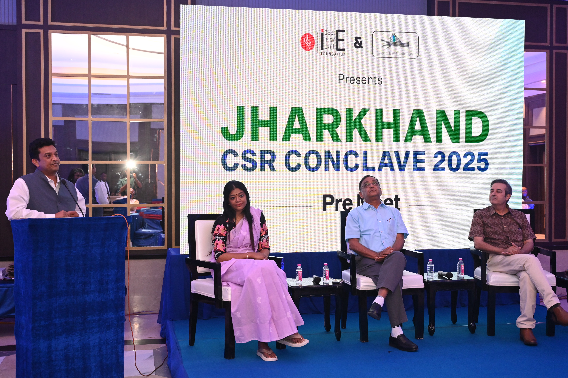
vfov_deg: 31.1
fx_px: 678
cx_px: 284
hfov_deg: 45.5
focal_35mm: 43
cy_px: 189
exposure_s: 1/160
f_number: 4
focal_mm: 43
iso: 3200
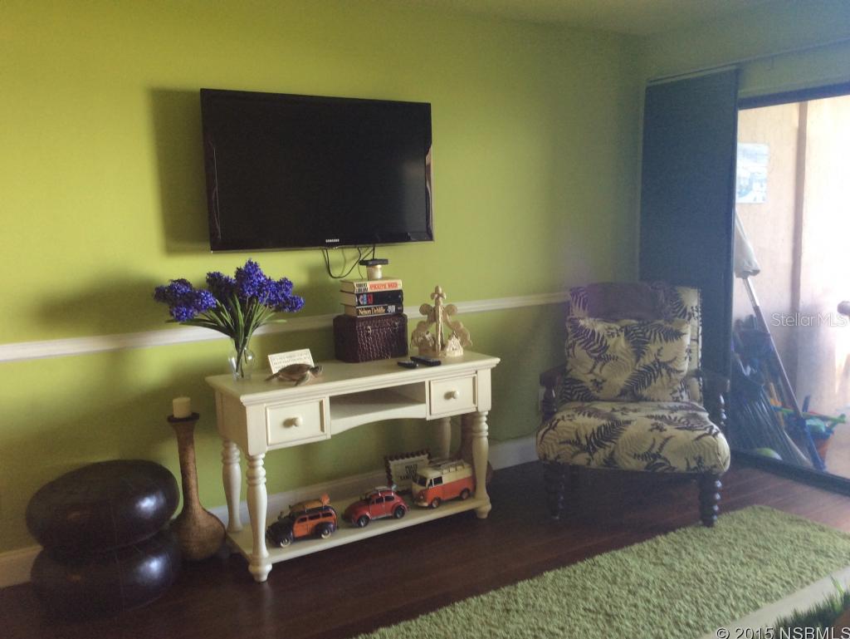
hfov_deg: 55.3
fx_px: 811
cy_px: 320
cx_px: 425
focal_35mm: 33
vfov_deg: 43.0
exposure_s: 1/24
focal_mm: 3.3
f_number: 2.4
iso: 50
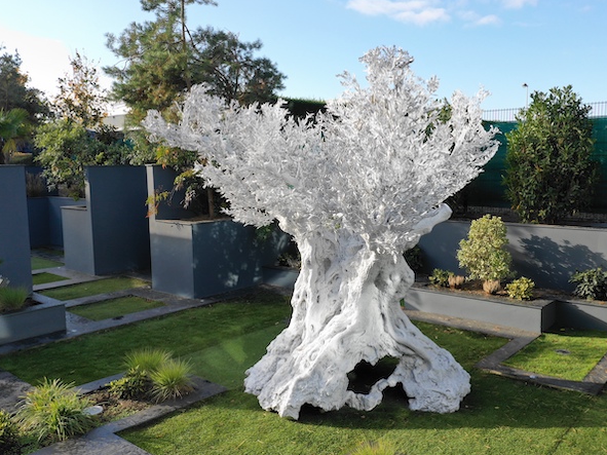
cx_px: 333
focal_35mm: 31
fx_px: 543
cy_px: 231
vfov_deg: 45.4
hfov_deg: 58.3
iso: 100
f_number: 5
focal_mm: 10.26
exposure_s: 1/240
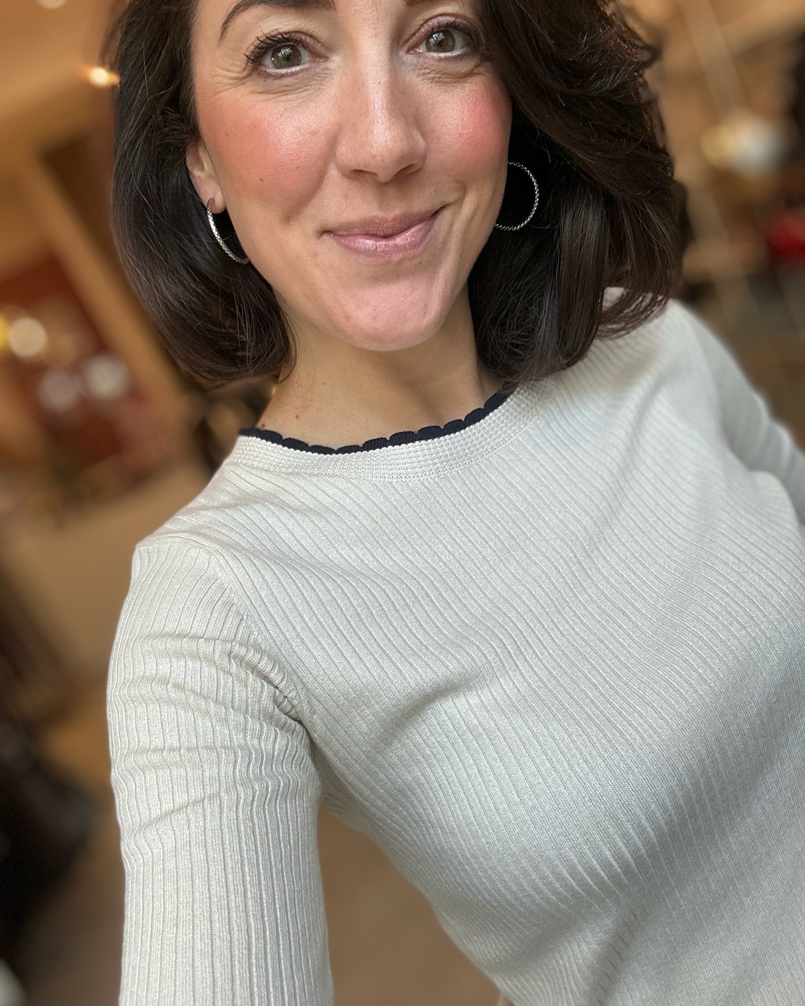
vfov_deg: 55.7
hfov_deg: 45.8
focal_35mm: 32
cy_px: 499
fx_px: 953
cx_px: 404
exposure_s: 1/81
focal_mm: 2.69
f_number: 1.9
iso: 80
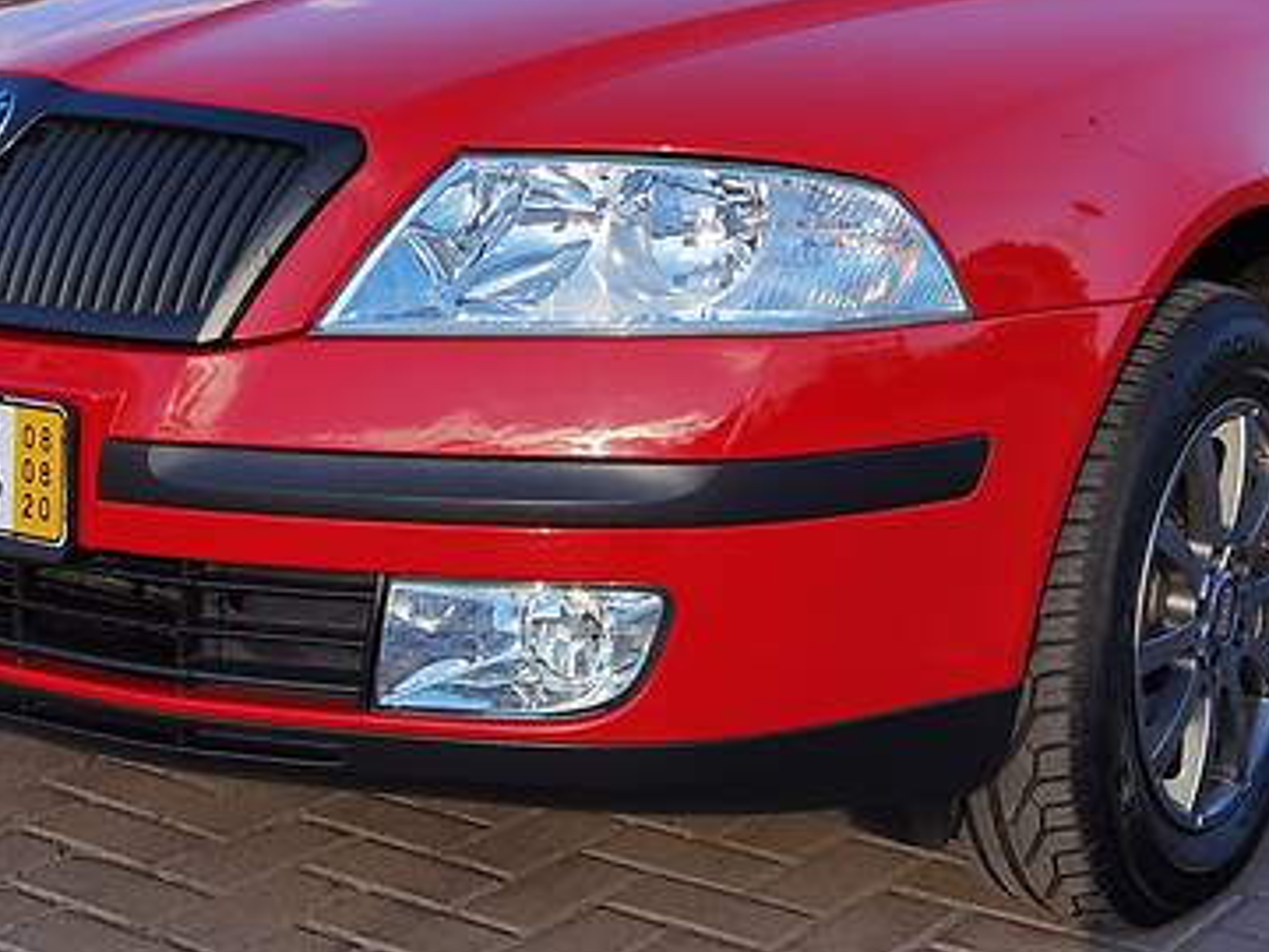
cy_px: 120
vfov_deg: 23.8
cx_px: 723
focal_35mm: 60
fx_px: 2200
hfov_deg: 32.1
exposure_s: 1/2237
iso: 50
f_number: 1.9
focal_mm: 6.7
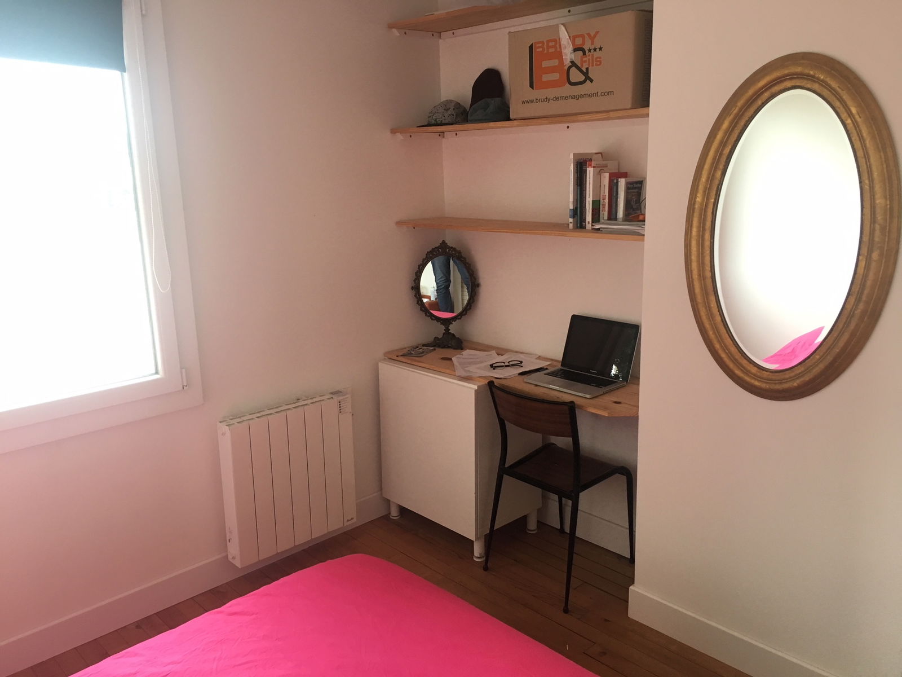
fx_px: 756
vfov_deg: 48.2
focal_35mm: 29
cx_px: 451
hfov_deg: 61.7
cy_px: 338
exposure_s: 1/33
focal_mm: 4.15
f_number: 2.2
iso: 64
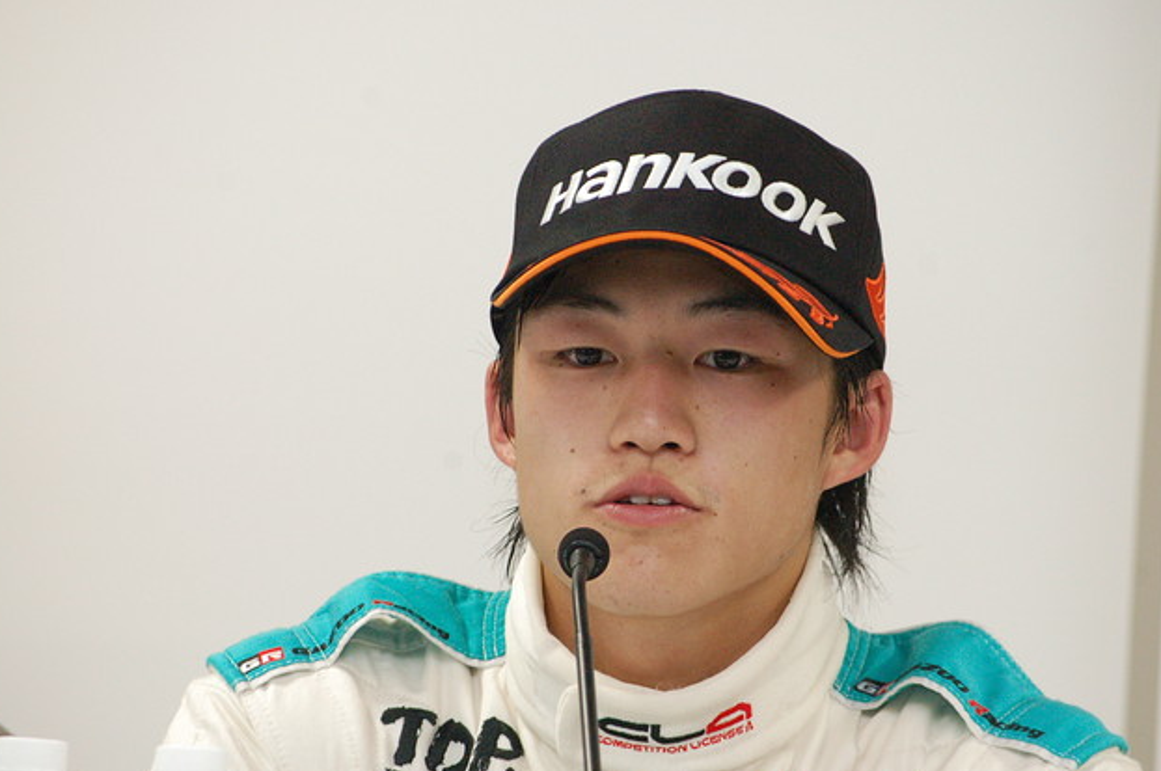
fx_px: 7557
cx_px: 645
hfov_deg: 8.8
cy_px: 412
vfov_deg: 5.8
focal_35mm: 235
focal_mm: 135
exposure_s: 1/60
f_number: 8
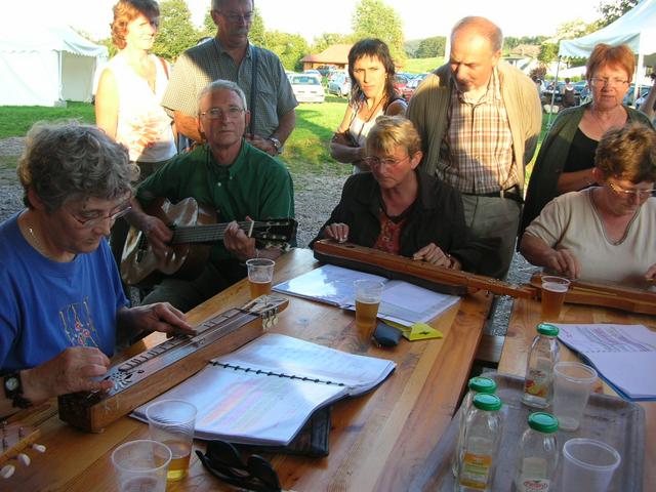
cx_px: 328
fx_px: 663
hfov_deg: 52.6
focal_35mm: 35
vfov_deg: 40.7
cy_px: 246
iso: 50
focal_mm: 5.8
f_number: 2.8
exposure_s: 1/85.8
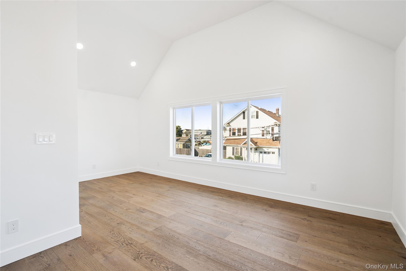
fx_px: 180
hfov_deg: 96.7
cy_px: 136
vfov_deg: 73.7
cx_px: 203
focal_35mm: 16
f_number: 6.3
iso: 125
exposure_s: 1/80
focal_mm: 16
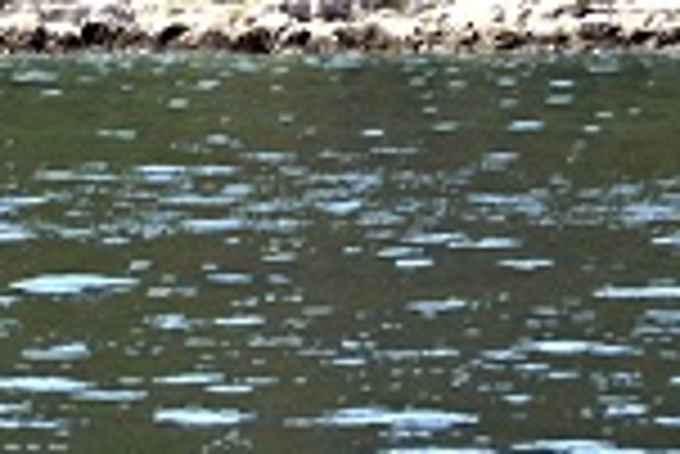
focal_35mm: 1025
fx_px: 19379
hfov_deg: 2.0
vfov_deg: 1.3
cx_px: -590
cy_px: -771
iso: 320
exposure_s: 1/160
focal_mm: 155
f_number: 16
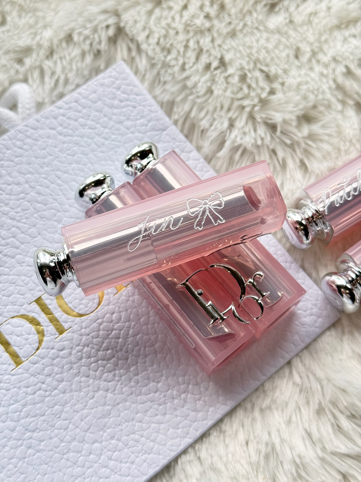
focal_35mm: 48
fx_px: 667
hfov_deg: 30.3
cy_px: 241
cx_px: 180
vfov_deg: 39.7
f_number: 1.78
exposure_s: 1/509
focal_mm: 6.76
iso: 100
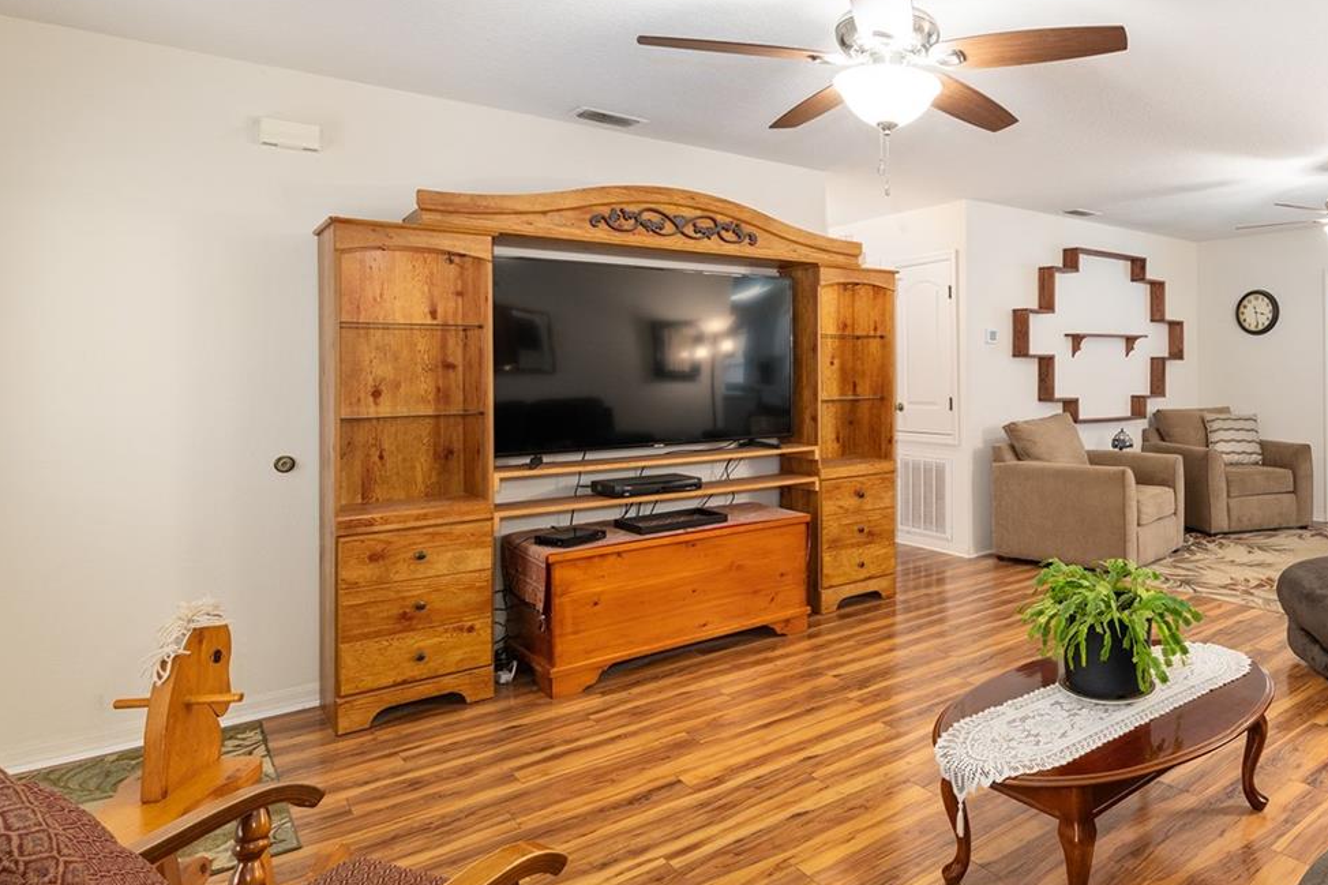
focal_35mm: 23
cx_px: 956
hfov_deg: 72.1
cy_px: 379
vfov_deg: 54.9
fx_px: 848
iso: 400
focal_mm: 14
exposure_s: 1/4
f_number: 8
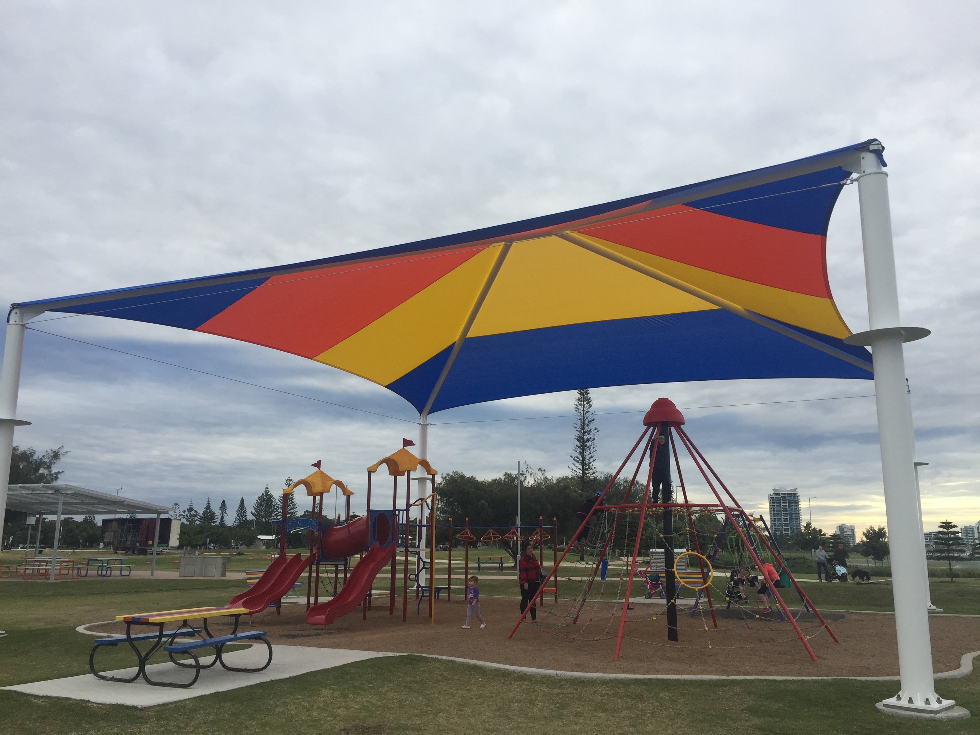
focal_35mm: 29
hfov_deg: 61.7
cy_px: 368
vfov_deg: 48.2
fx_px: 821
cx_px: 490
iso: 32
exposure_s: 1/408
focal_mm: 4.15
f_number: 2.2
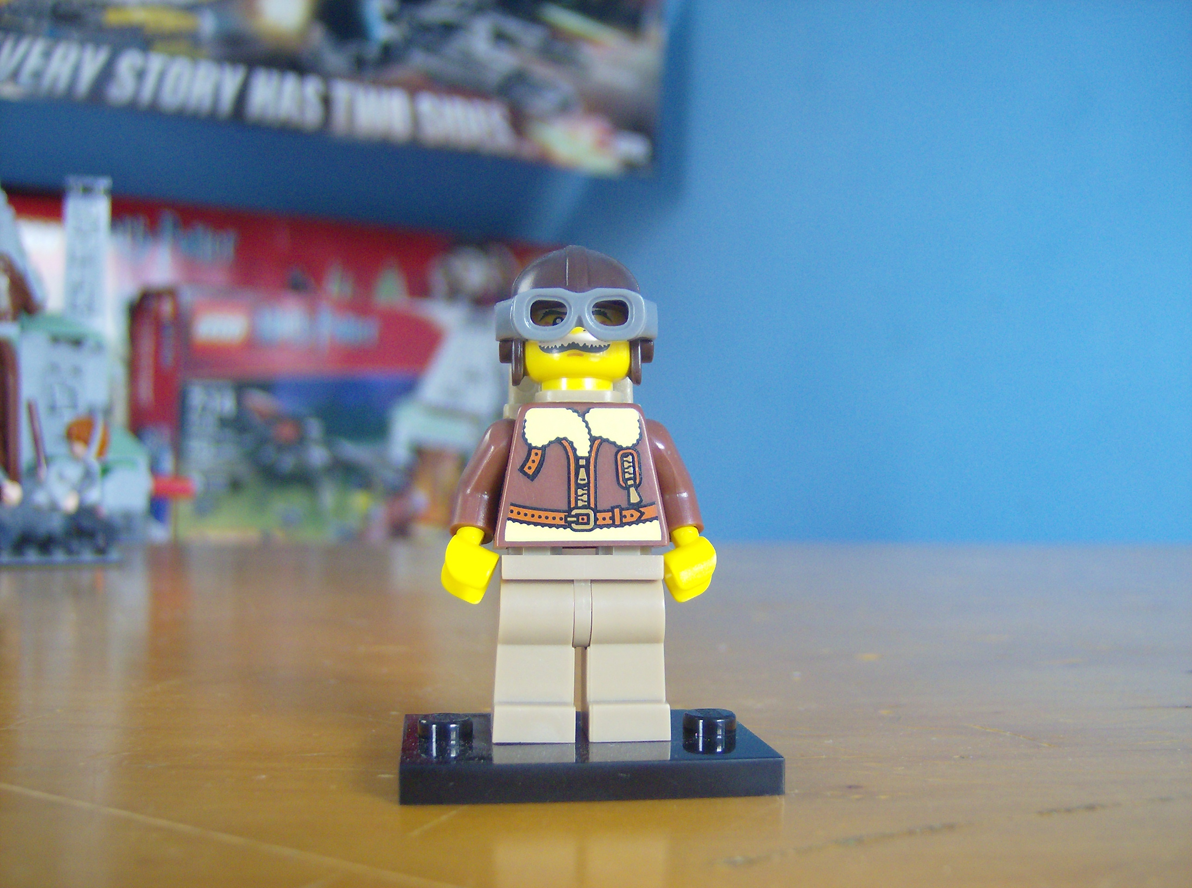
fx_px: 1237
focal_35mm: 36
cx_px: 596
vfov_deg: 39.5
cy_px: 444
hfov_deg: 51.5
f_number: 2.8
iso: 200
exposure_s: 1/11.9
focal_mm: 6
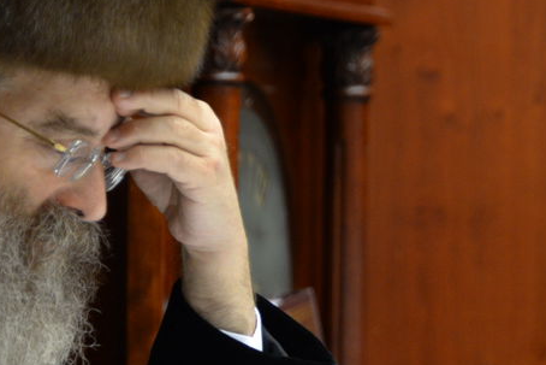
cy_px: 277
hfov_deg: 5.5
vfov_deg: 3.7
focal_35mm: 376
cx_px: 520
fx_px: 5704
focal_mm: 122
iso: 1600
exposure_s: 1/50
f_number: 5.6
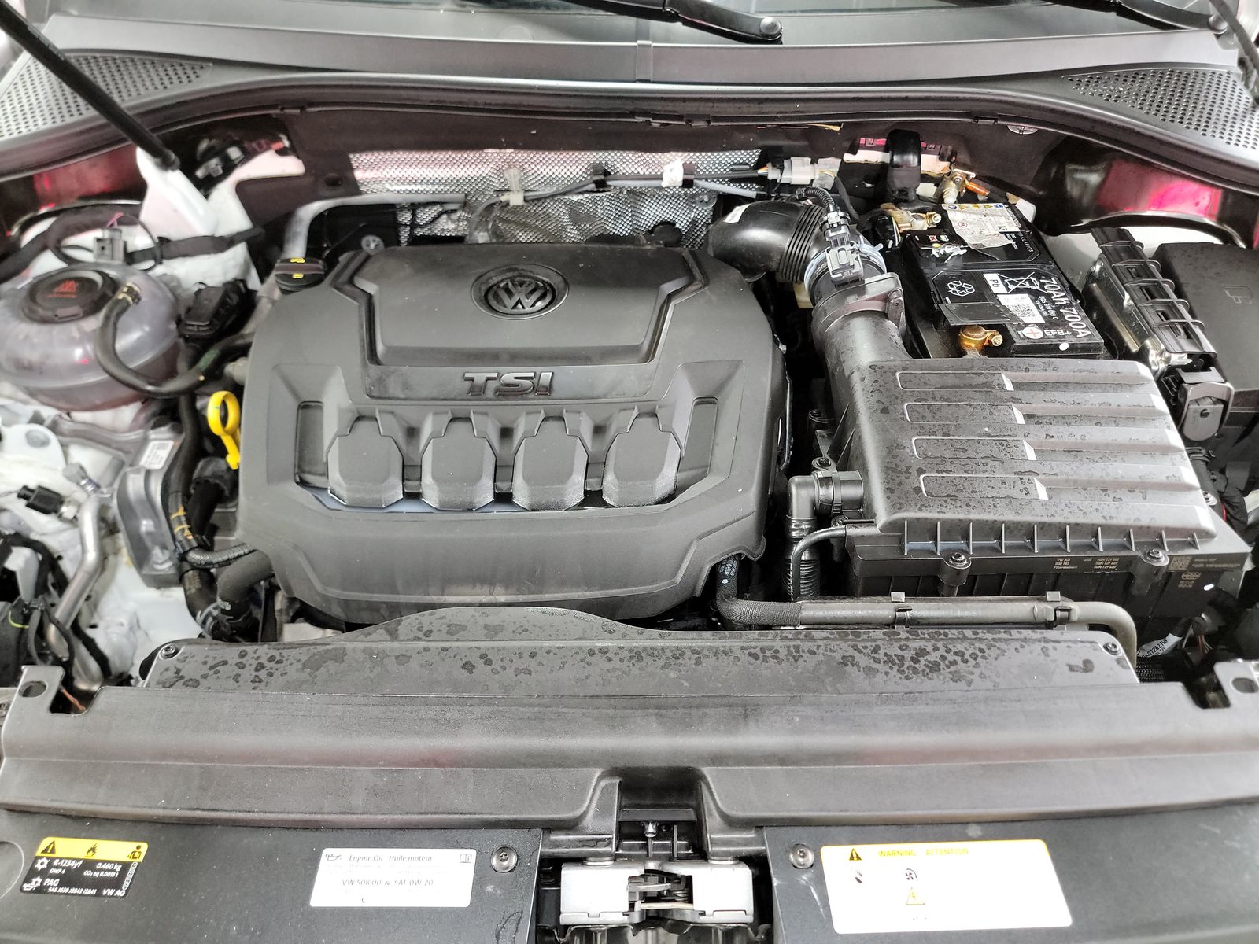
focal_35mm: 24
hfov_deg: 71.6
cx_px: 630
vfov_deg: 56.8
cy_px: 472
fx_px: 873
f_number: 1.8
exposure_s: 1/30
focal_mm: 6.7
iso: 915
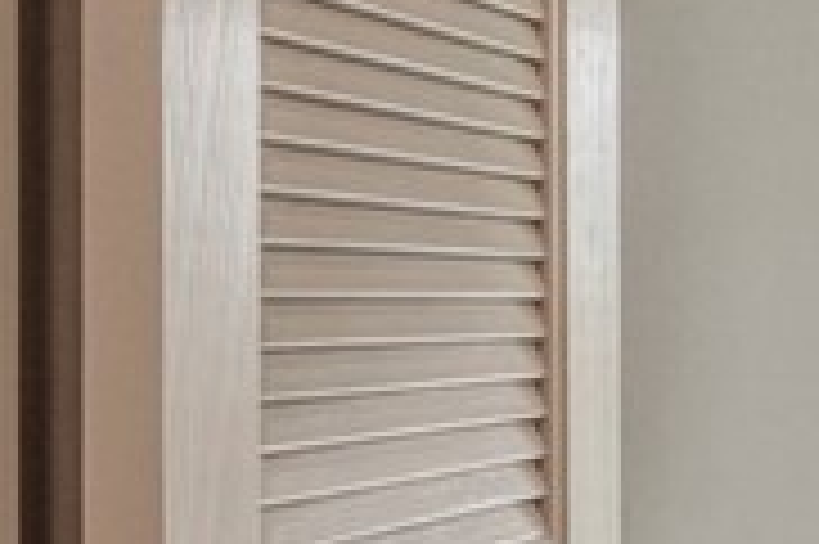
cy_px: 326
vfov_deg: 14.4
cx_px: 1431
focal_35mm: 95
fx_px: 2159
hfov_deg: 17.7
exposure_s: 1/30
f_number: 10
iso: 6400
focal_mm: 18
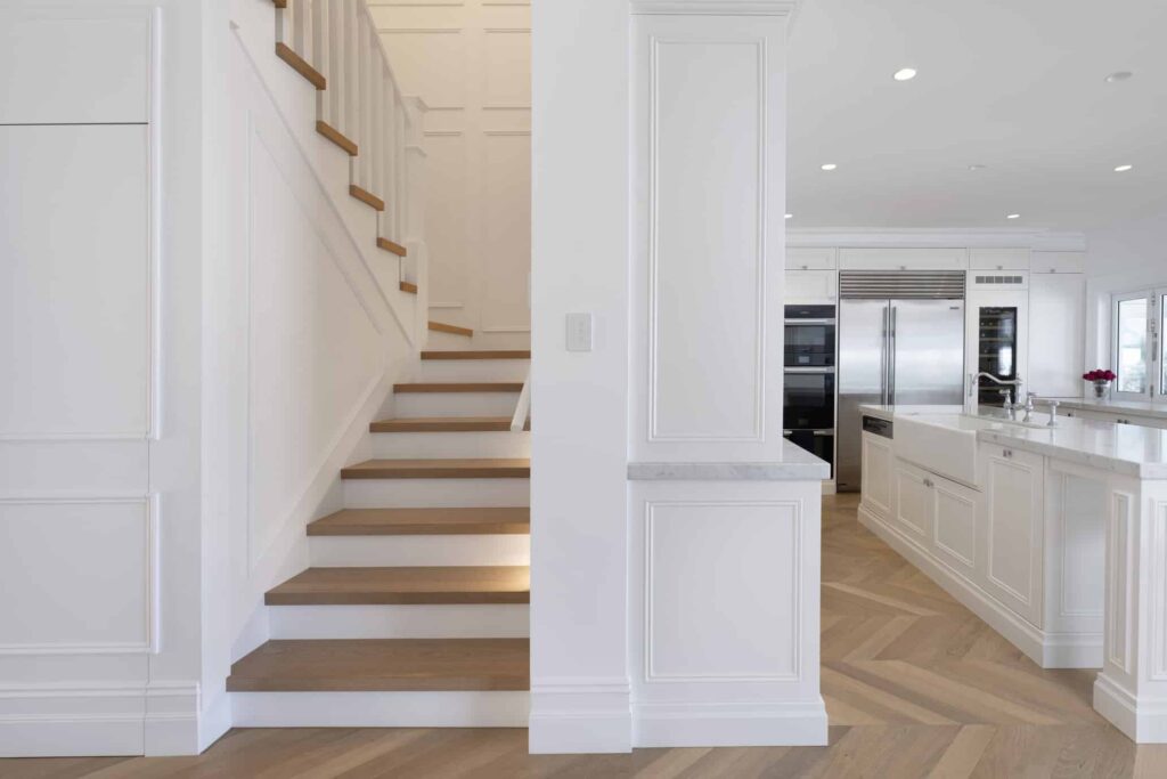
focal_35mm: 15
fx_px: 486
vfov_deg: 77.3
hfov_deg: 100.4
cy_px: 390
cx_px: 584
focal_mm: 15
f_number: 10
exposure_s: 1/4
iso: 200
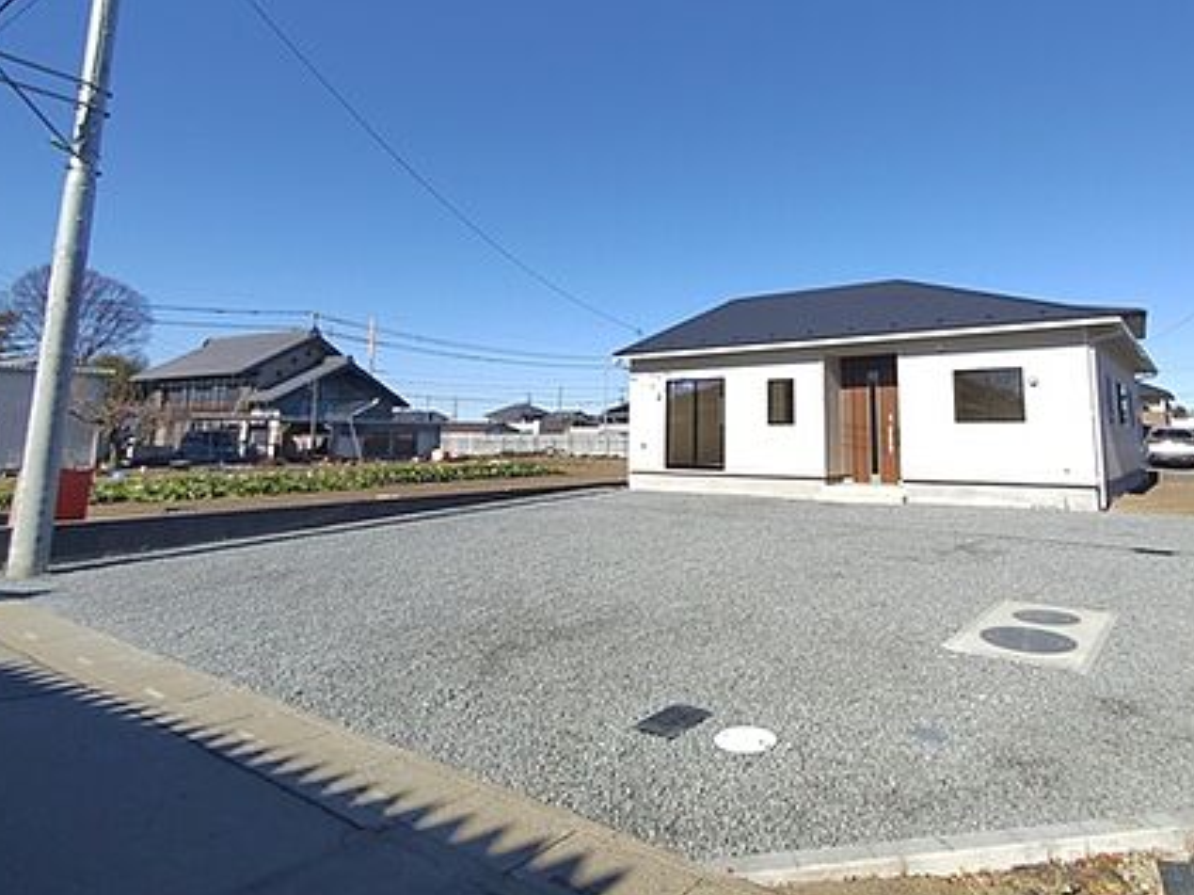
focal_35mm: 22
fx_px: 759
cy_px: 335
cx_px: 700
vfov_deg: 60.2
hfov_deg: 75.8
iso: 50
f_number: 2.4
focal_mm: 1.6
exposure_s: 1/968
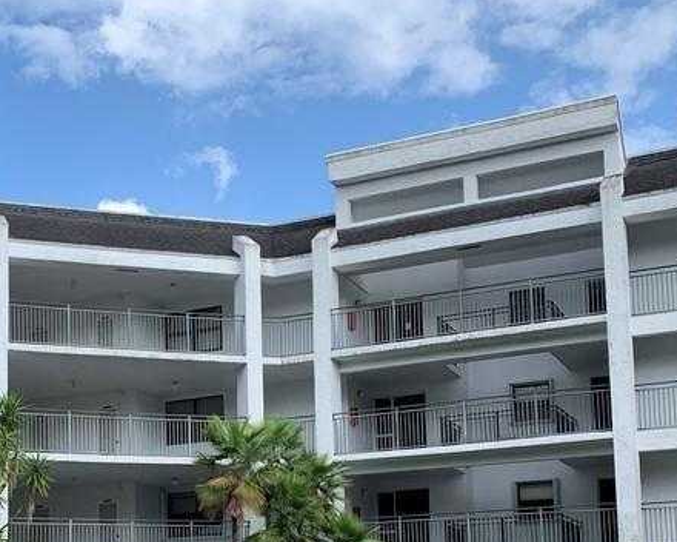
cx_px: 146
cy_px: 511
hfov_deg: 31.2
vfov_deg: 24.9
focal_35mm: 59
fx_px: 1182
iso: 25
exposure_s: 1/879
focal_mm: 4.25
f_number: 1.8
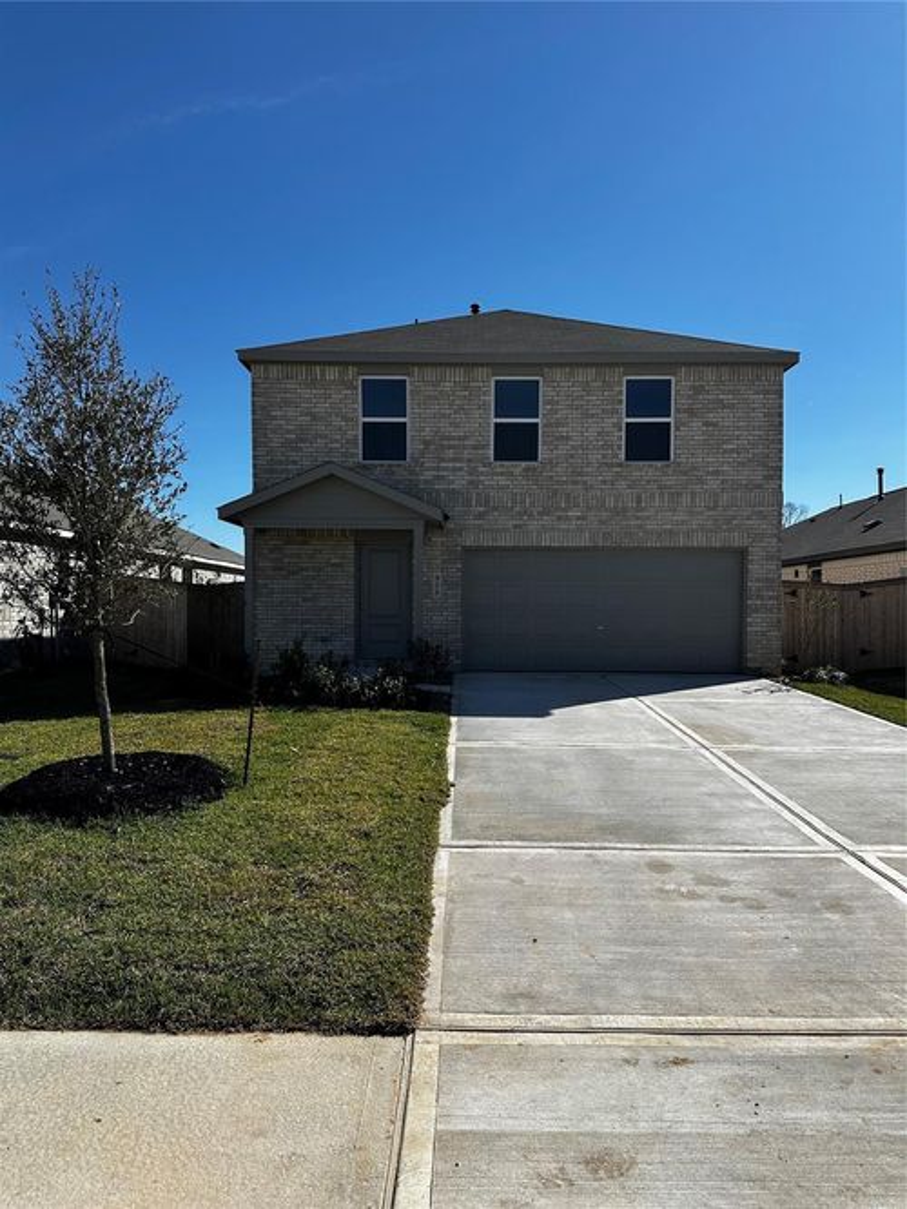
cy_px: 604
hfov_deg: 56.8
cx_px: 454
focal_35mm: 24
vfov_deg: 71.6
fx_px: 839
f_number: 1.78
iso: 80
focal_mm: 6.86
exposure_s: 1/7042
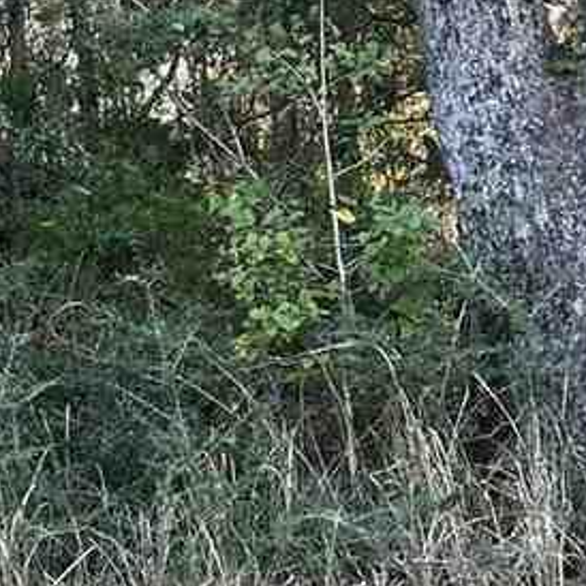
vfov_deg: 13.5
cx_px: -210
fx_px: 2471
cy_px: 334
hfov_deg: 13.0
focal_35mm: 129
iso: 64
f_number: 1.5
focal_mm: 5.7
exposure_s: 1/151
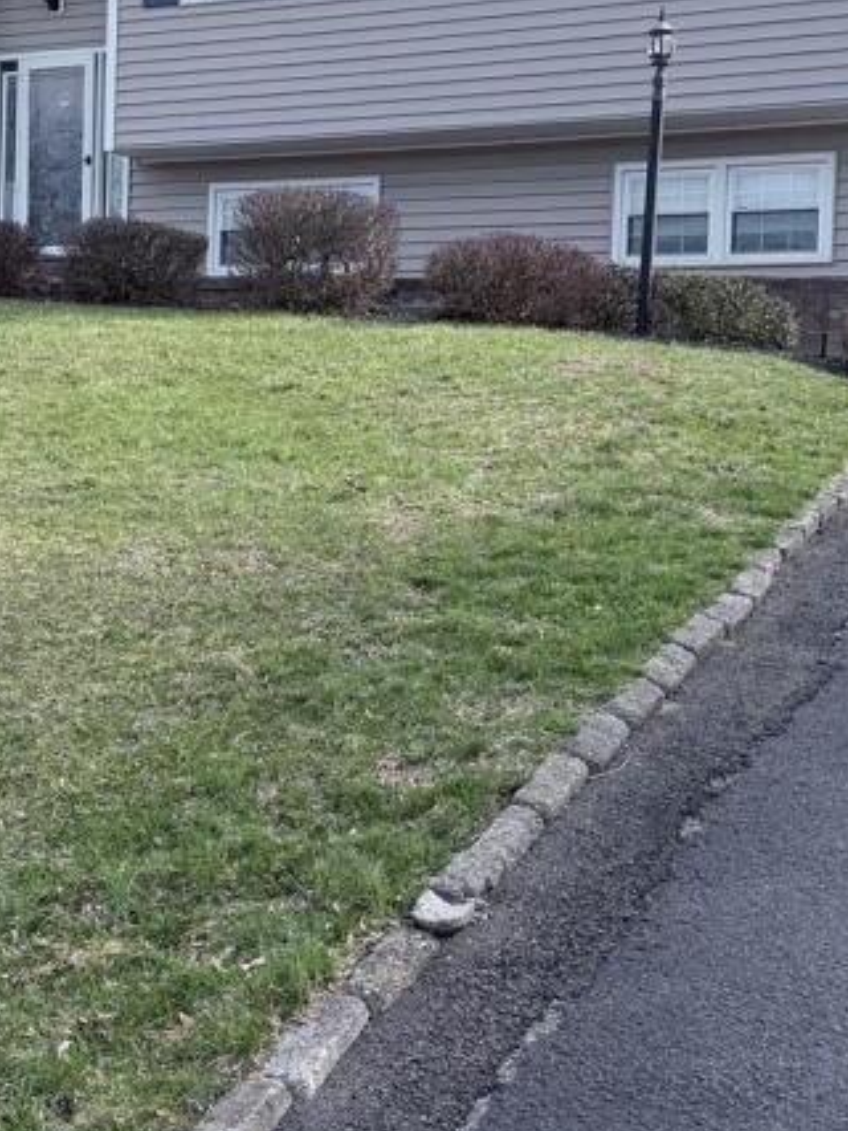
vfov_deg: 35.4
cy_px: 448
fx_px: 1765
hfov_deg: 26.9
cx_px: 302
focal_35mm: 54
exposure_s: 1/3145
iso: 100
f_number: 1.78
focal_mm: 6.76
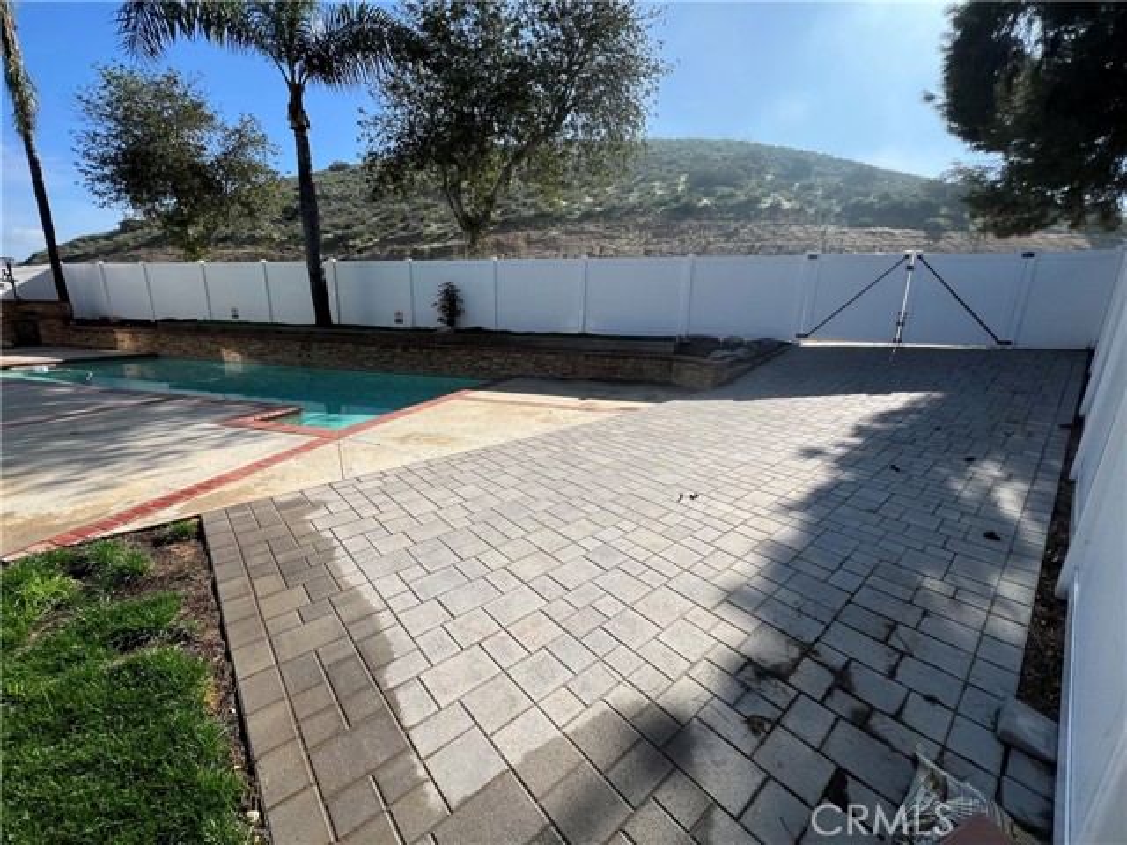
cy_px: 422
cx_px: 564
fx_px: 423
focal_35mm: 13
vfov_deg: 89.9
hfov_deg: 106.2
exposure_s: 1/1531
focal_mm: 1.57
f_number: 1.8
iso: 32
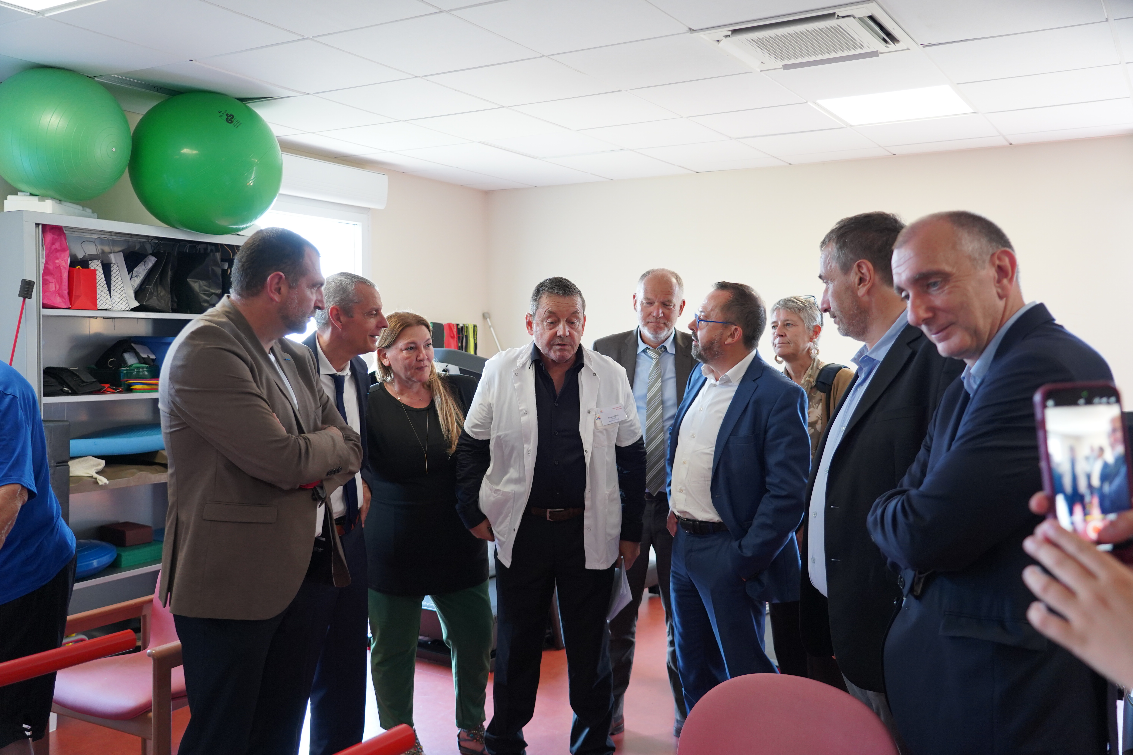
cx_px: 566
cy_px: 378
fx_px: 976
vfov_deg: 42.3
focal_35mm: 31
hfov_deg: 60.3
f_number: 4
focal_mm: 31
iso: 1600
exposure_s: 1/160
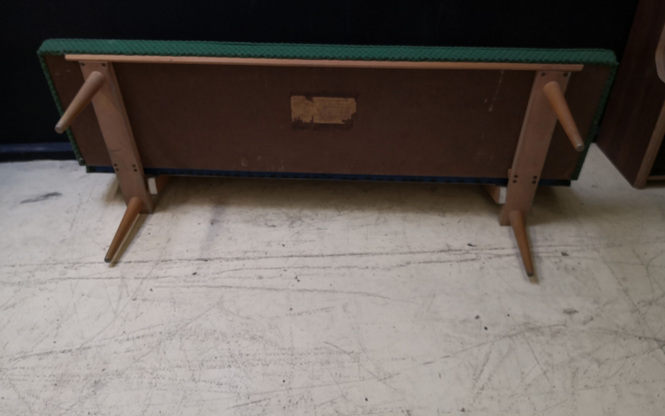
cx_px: 334
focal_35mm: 29
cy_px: 179
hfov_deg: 64.6
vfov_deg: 43.0
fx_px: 526
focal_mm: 3.95
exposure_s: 1/50
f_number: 1.6
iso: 64
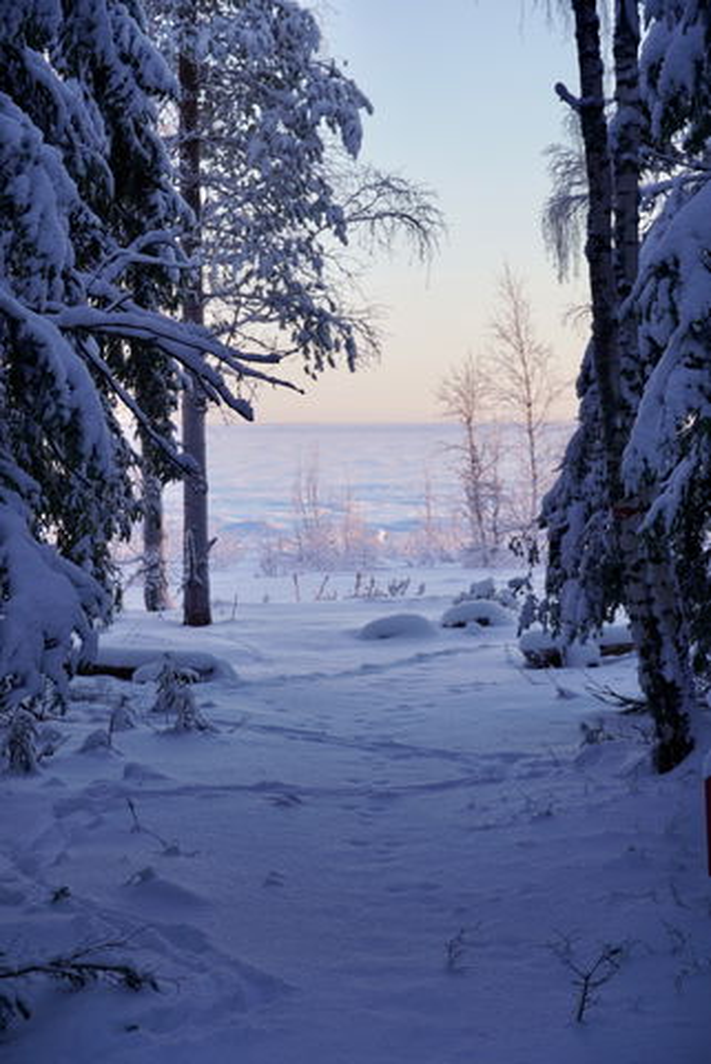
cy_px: 532
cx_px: 356
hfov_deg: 16.9
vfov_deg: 25.0
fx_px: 2394
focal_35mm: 81
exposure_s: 1/100
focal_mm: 54
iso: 160
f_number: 5
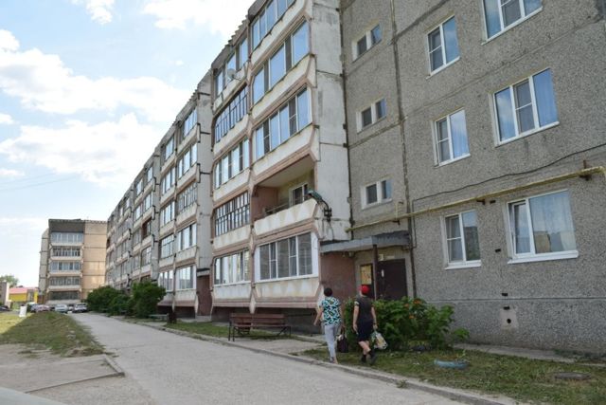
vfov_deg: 48.0
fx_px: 455
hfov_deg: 67.4
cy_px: 202
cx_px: 303
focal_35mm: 27
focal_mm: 18
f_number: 9
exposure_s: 1/200
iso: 100
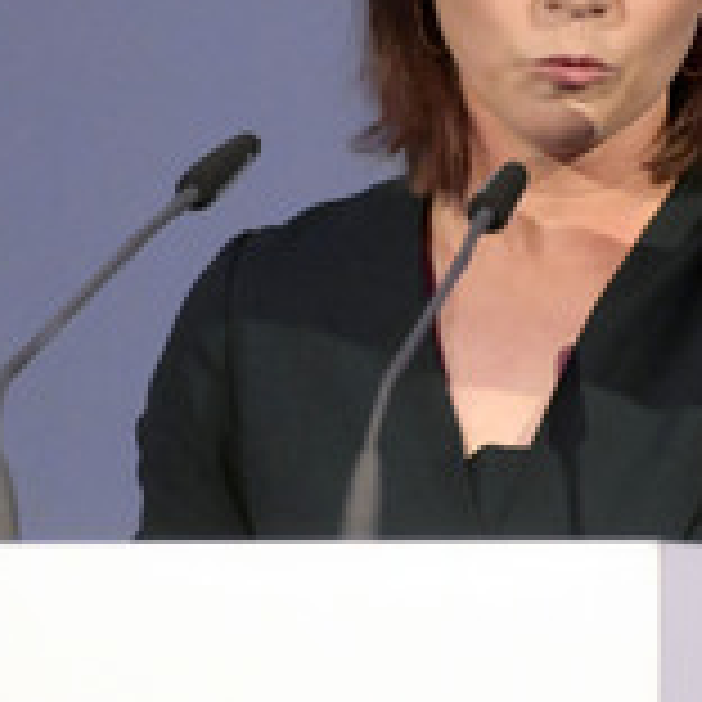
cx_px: 556
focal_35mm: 1225
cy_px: 216
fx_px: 28106
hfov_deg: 1.4
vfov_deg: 1.4
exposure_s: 1/320
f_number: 5.6
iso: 12800
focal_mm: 500
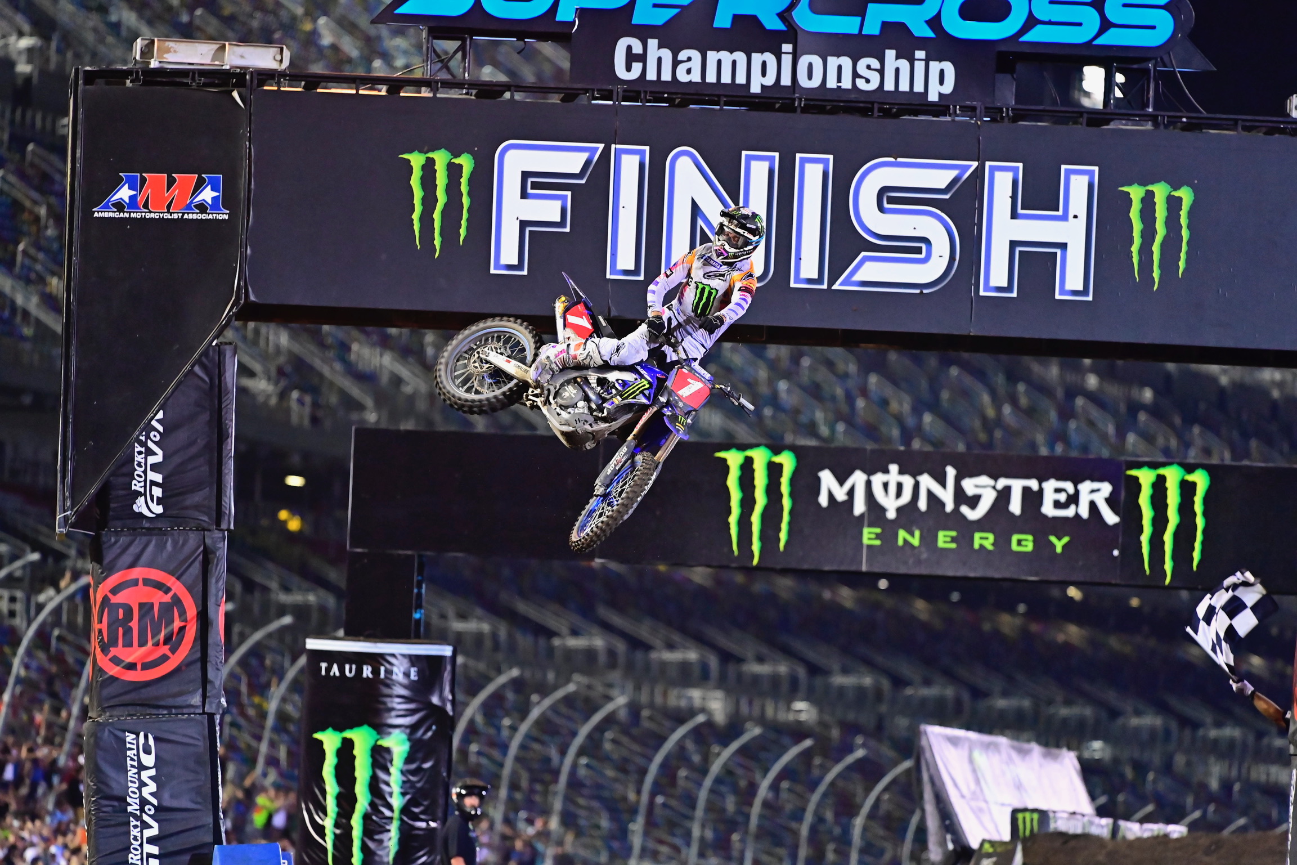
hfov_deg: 6.9
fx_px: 10808
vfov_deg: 4.6
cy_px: 432
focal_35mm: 300
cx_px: 648
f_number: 4
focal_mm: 300
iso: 8000
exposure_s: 1/800
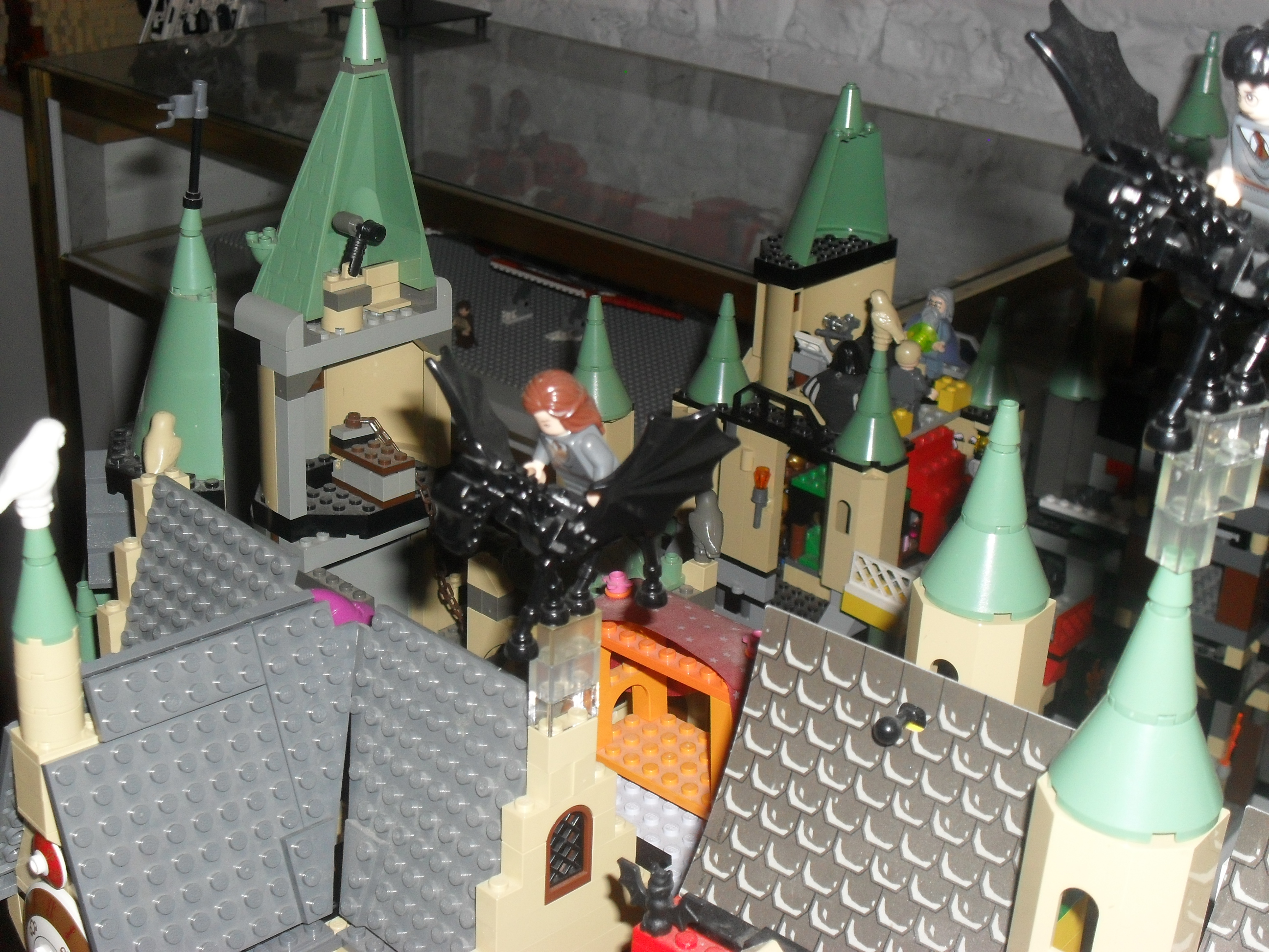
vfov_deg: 29.7
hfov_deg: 38.9
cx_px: 634
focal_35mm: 49
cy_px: 476
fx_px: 1796
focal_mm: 8.7
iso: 200
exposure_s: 1/45
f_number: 3.9
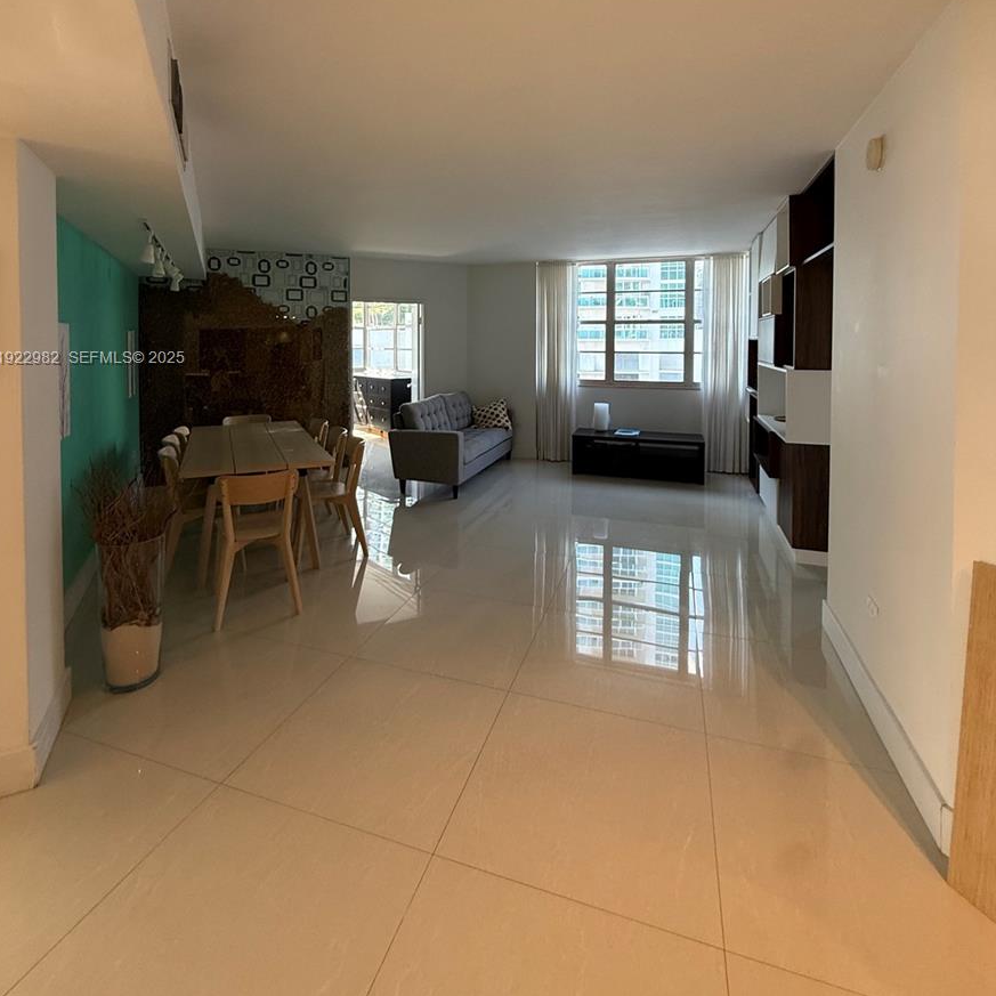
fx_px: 553
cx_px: 487
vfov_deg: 82.0
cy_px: 359
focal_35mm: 17
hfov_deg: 84.0
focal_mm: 2.22
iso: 125
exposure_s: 1/99
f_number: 2.2
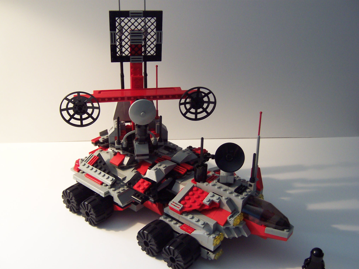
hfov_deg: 51.4
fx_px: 373
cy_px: 134
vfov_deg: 39.7
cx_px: 180
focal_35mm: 36
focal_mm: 5.6
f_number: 2.8
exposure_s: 1/10
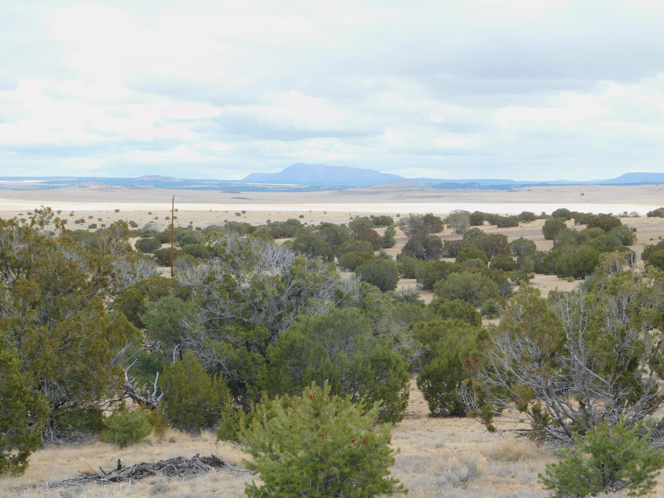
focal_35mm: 66
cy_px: 249
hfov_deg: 29.4
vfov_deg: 22.3
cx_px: 332
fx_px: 1266
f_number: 4.2
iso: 125
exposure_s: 1/320
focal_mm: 11.7
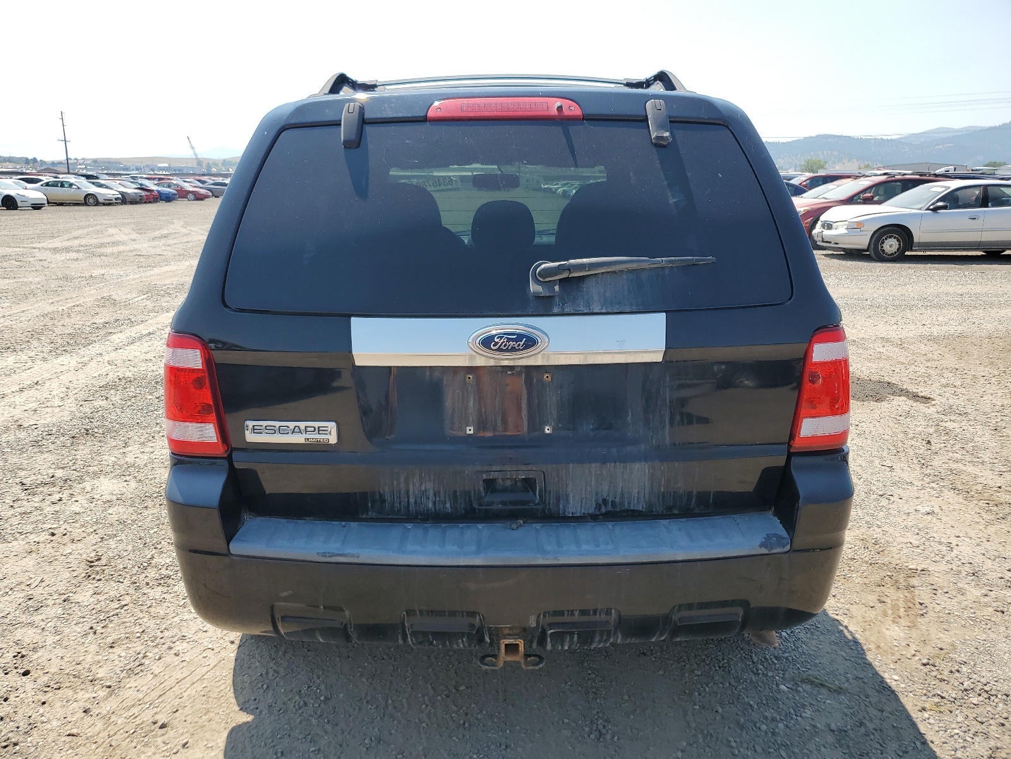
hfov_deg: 67.3
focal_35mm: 26
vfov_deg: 53.1
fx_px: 759
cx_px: 506
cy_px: 380
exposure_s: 1/1667
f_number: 1.5
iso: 50
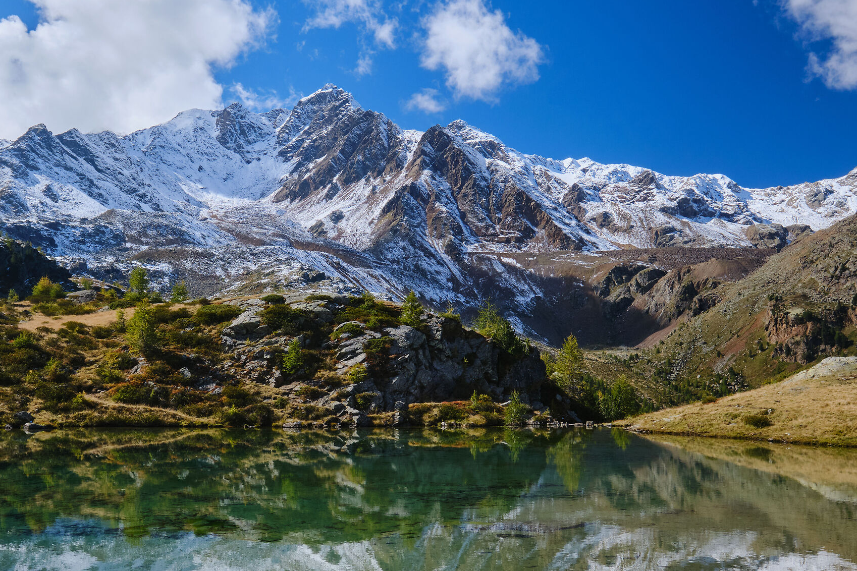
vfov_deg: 32.6
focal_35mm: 41
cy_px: 320
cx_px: 360
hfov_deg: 47.2
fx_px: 976
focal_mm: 19.1
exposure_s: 1/125
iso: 400
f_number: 11
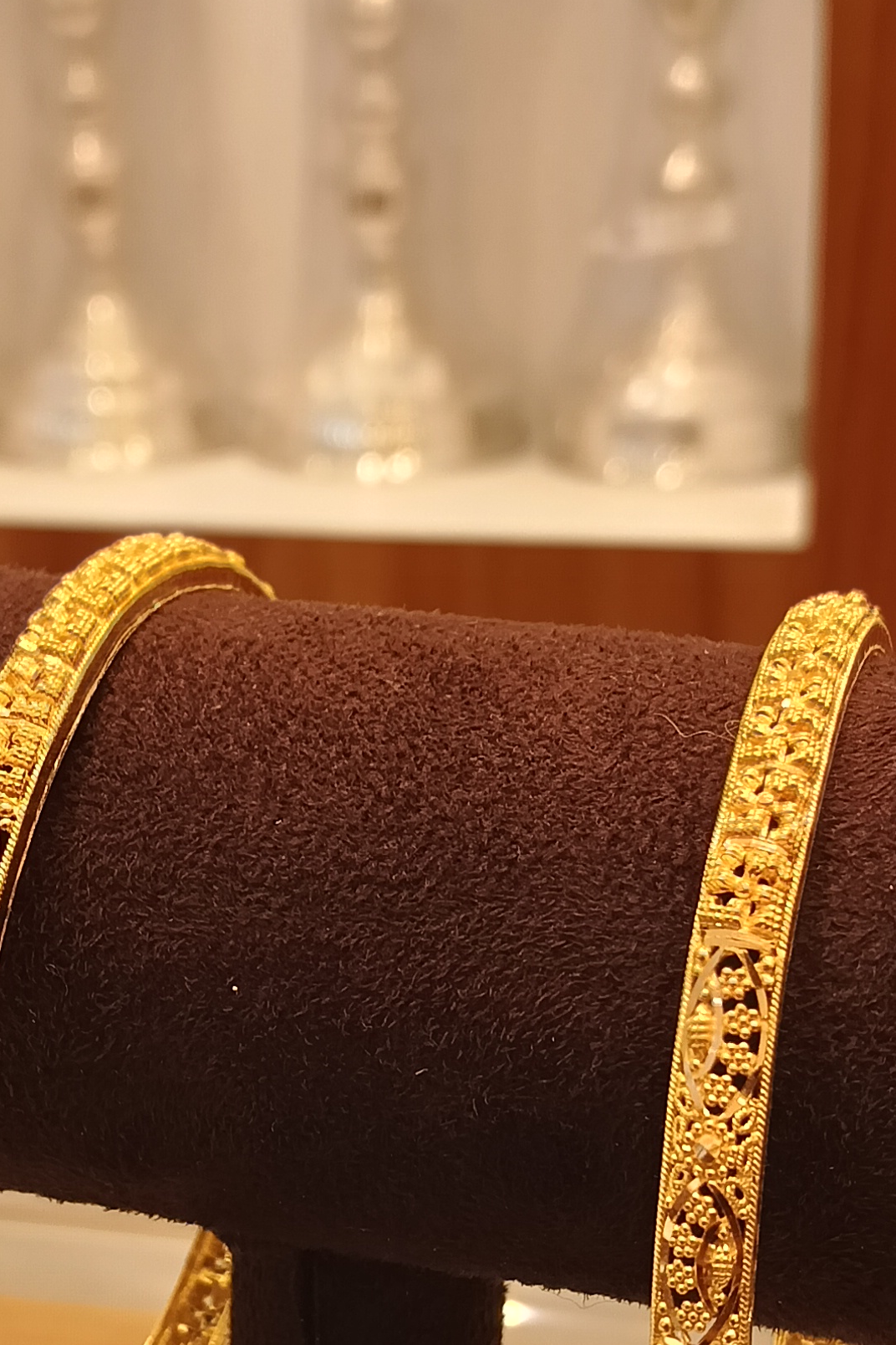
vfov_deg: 34.9
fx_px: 2128
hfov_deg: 23.7
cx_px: 364
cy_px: 833
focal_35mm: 57
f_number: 1.8
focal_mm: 3.61
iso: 80
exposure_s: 1/100
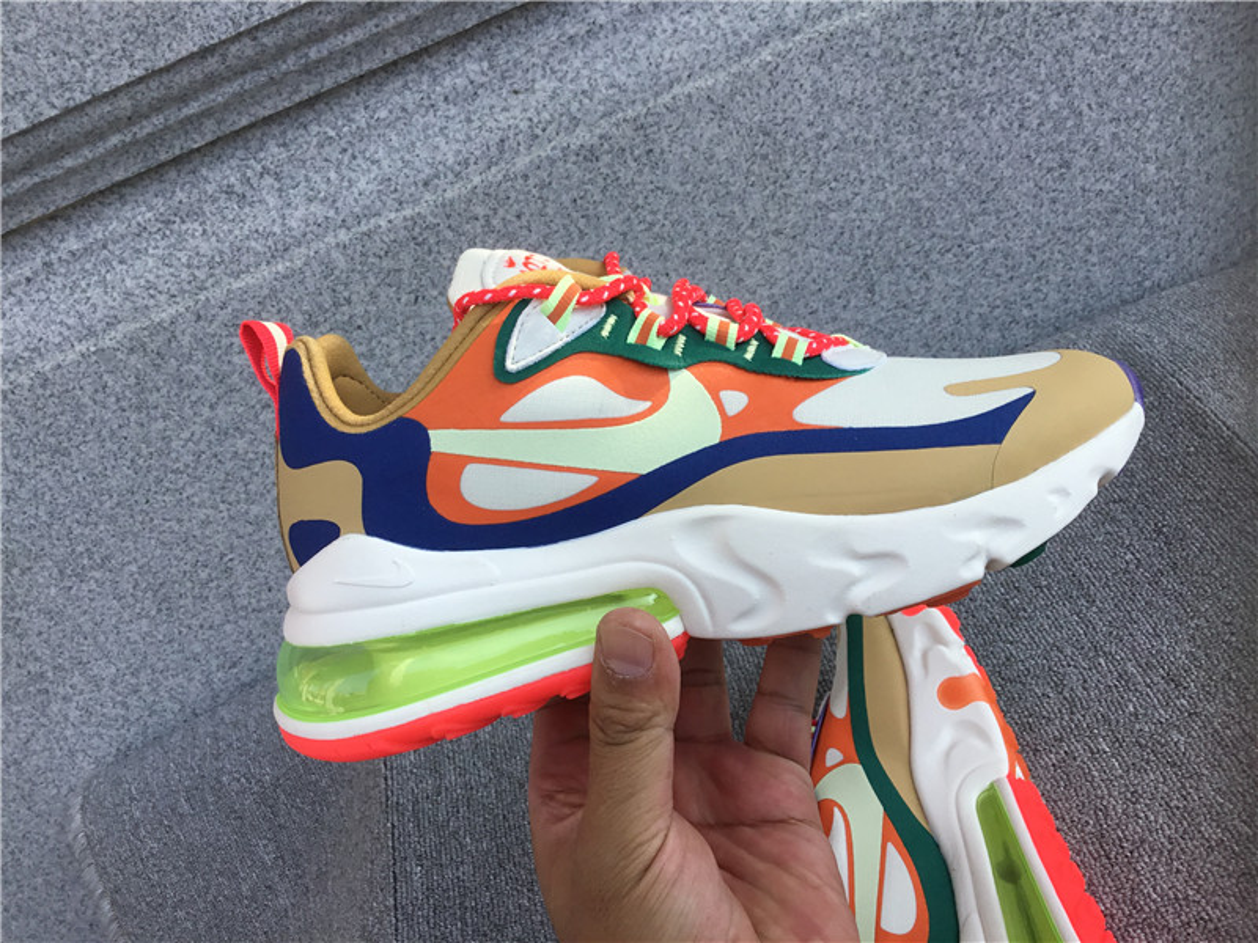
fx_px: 1127
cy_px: 472
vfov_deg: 45.4
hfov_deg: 58.4
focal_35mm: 31
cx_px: 629
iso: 25
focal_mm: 3.3
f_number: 2.4
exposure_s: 1/455
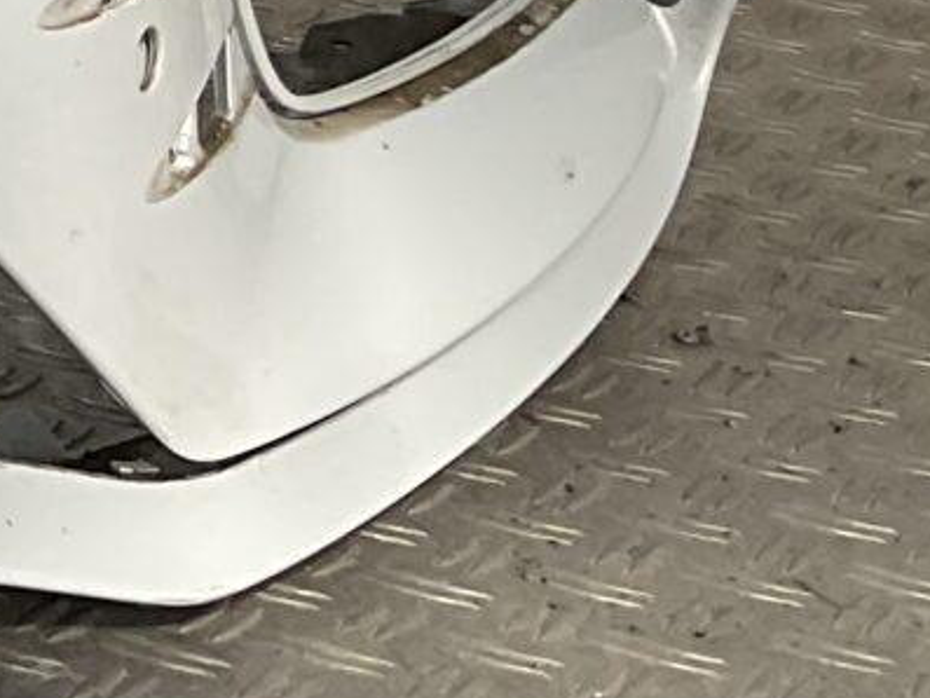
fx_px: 5025
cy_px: -728
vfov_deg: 7.6
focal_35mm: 187
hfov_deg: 8.7
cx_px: -1853
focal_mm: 3
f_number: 1.8
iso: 16
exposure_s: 1/231
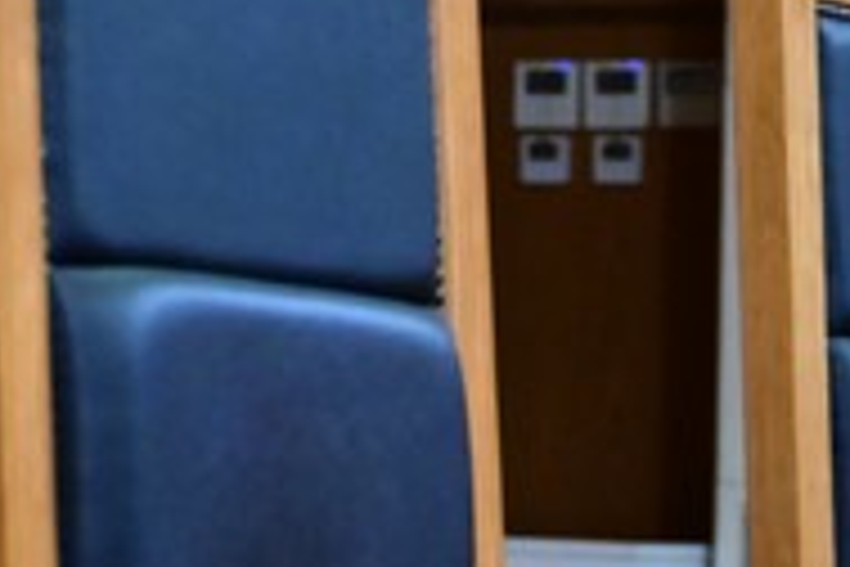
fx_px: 5855
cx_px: -616
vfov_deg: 5.5
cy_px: -194
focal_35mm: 248
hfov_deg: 8.1
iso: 4000
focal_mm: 39
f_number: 2.8
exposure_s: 1/200
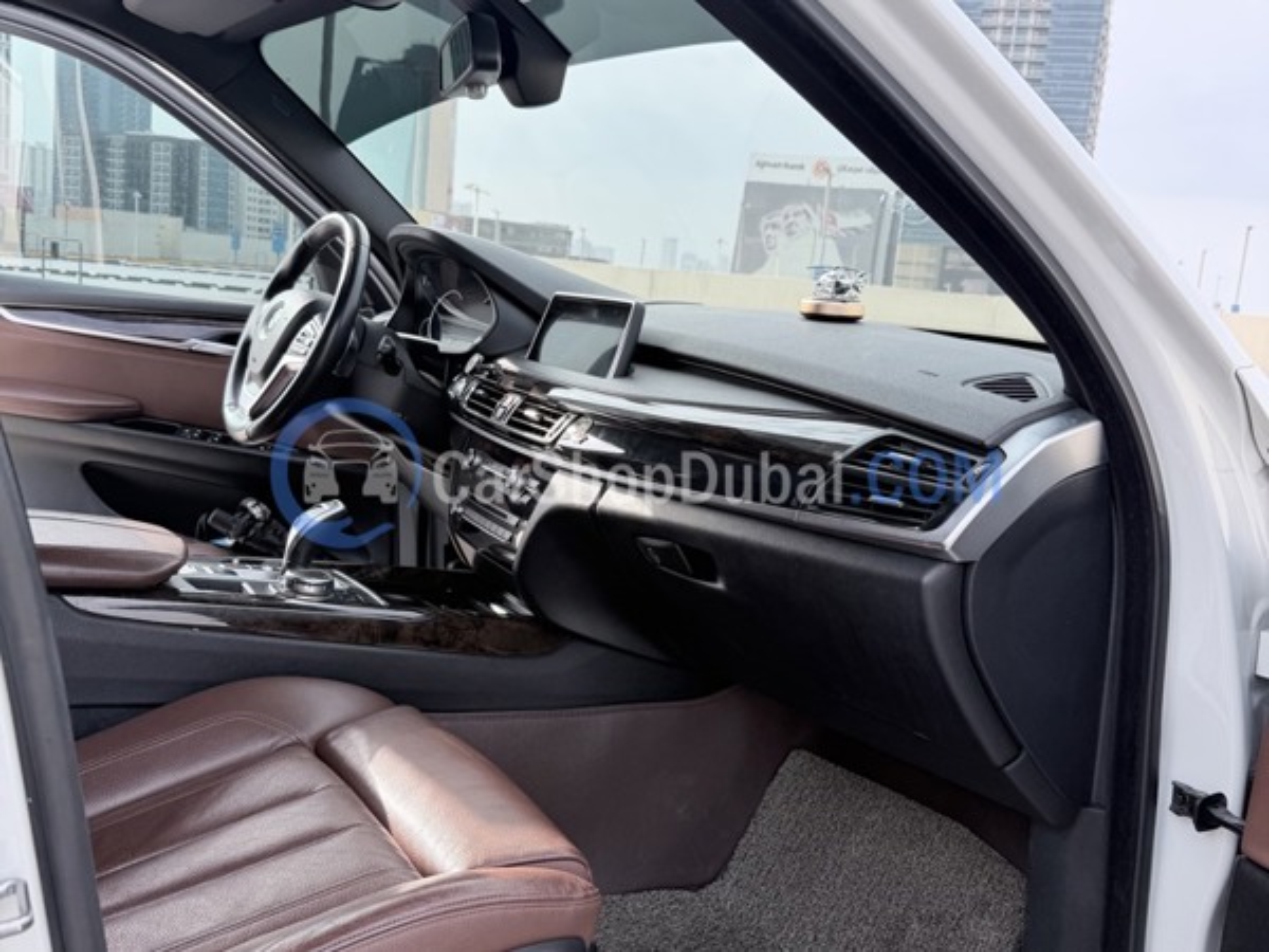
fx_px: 880
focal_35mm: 24
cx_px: 634
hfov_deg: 71.6
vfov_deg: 56.8
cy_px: 476
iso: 80
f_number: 1.78
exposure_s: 1/750
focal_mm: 6.76
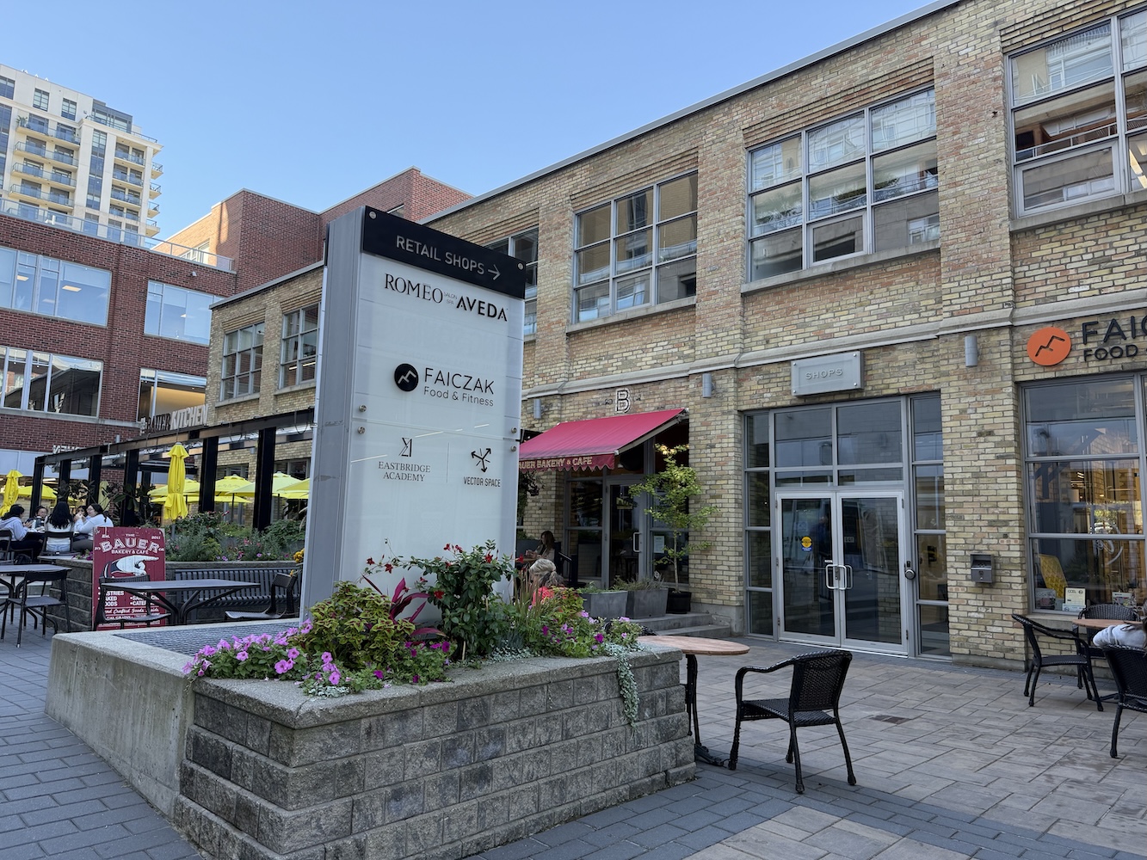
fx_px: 795
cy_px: 430
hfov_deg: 71.6
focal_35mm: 24
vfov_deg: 56.8
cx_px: 574
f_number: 1.78
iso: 100
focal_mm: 6.76
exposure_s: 1/367
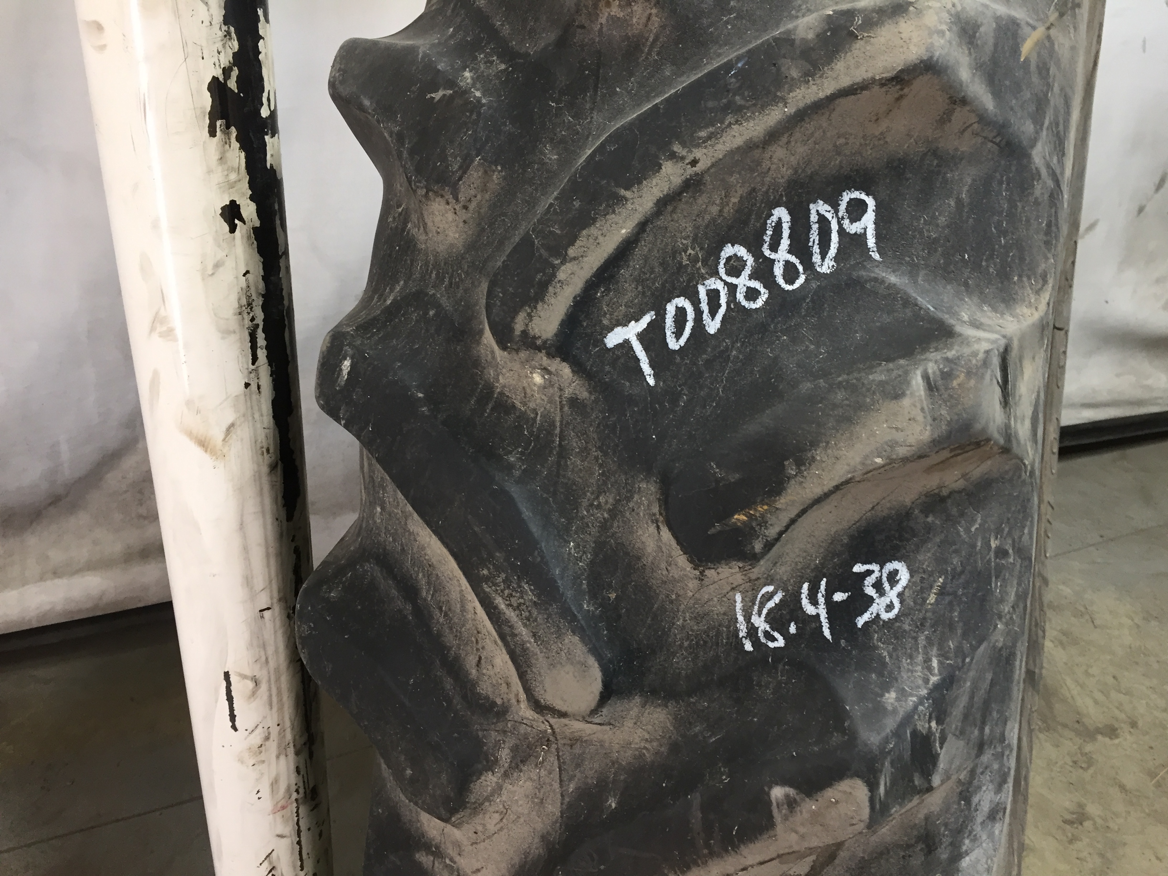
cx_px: 584
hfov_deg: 61.7
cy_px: 438
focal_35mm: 29
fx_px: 979
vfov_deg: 48.2
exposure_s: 1/30
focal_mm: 4.15
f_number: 2.2
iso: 40
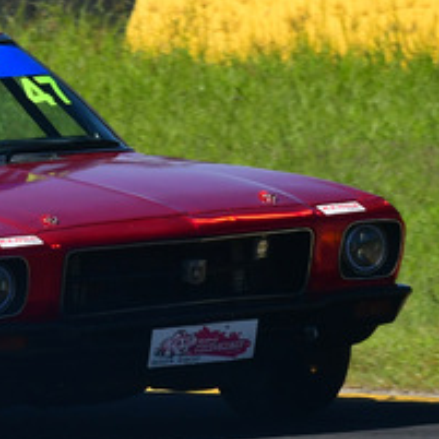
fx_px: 22598
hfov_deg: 1.1
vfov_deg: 1.1
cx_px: -164
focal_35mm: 1575
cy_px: 57
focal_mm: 310
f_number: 13
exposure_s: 1/640
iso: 500
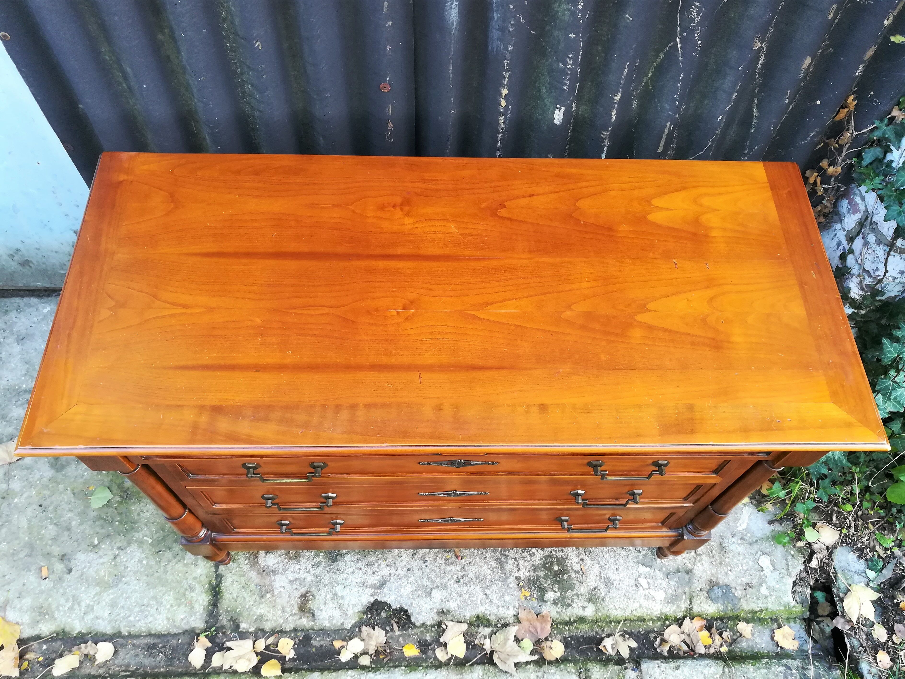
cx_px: 452
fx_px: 680
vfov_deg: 53.1
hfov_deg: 67.3
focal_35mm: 26
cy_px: 340
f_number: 2.2
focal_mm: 3.83
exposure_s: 1/33.3
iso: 160
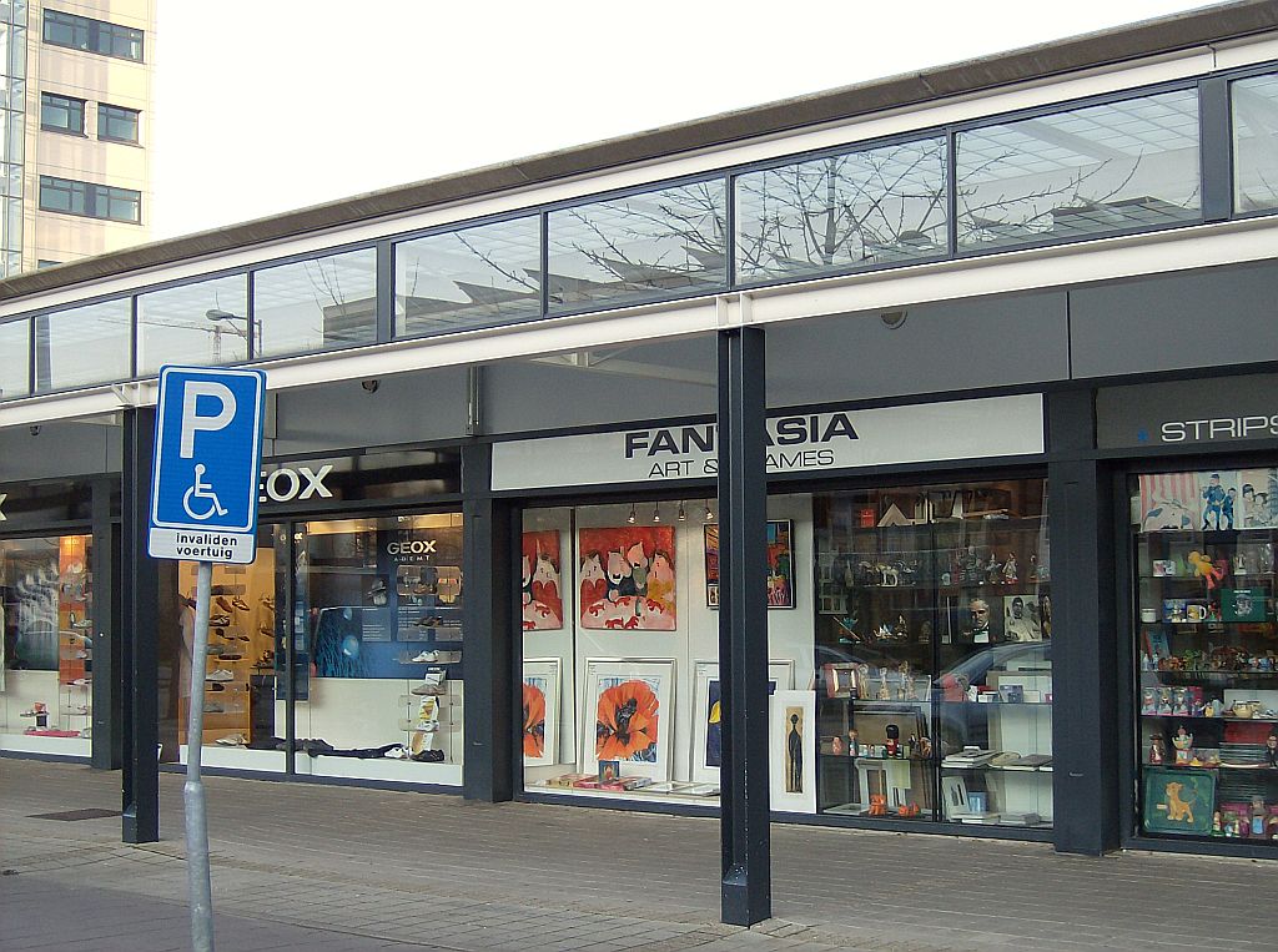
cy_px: 476
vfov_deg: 26.0
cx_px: 639
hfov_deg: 34.4
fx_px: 2063
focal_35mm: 56
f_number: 3.4
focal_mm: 9.3
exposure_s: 1/138
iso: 100
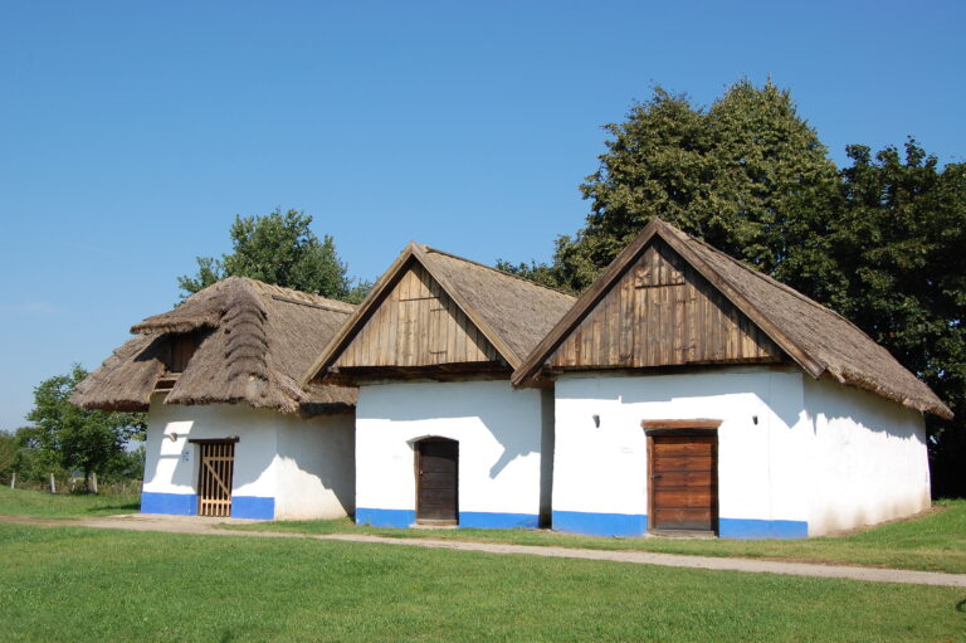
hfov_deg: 46.4
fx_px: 1126
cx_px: 483
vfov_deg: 31.9
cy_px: 322
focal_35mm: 42
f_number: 10
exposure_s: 1/320
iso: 200
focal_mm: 28
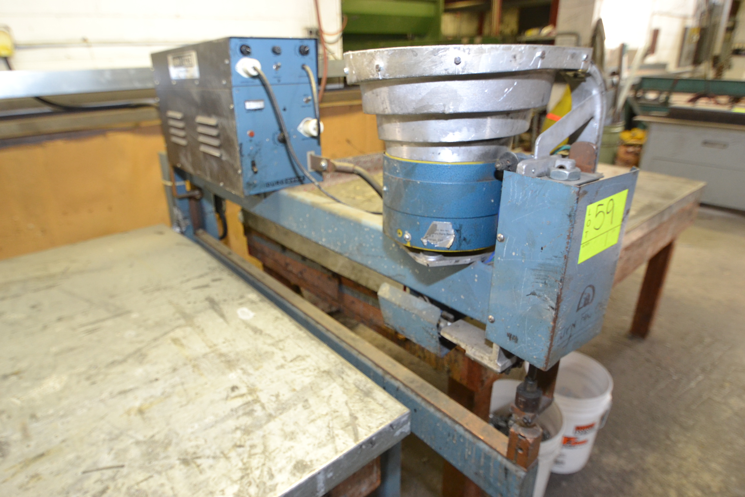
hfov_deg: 81.2
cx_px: 372
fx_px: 435
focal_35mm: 21
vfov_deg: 59.5
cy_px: 248
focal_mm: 14
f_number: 3.8
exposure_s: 1/60
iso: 1600
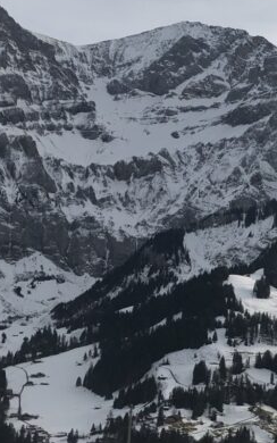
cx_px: 368
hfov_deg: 15.8
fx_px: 941
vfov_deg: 26.5
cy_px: 201
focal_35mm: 78
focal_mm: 4
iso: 20
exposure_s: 1/3690
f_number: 1.8
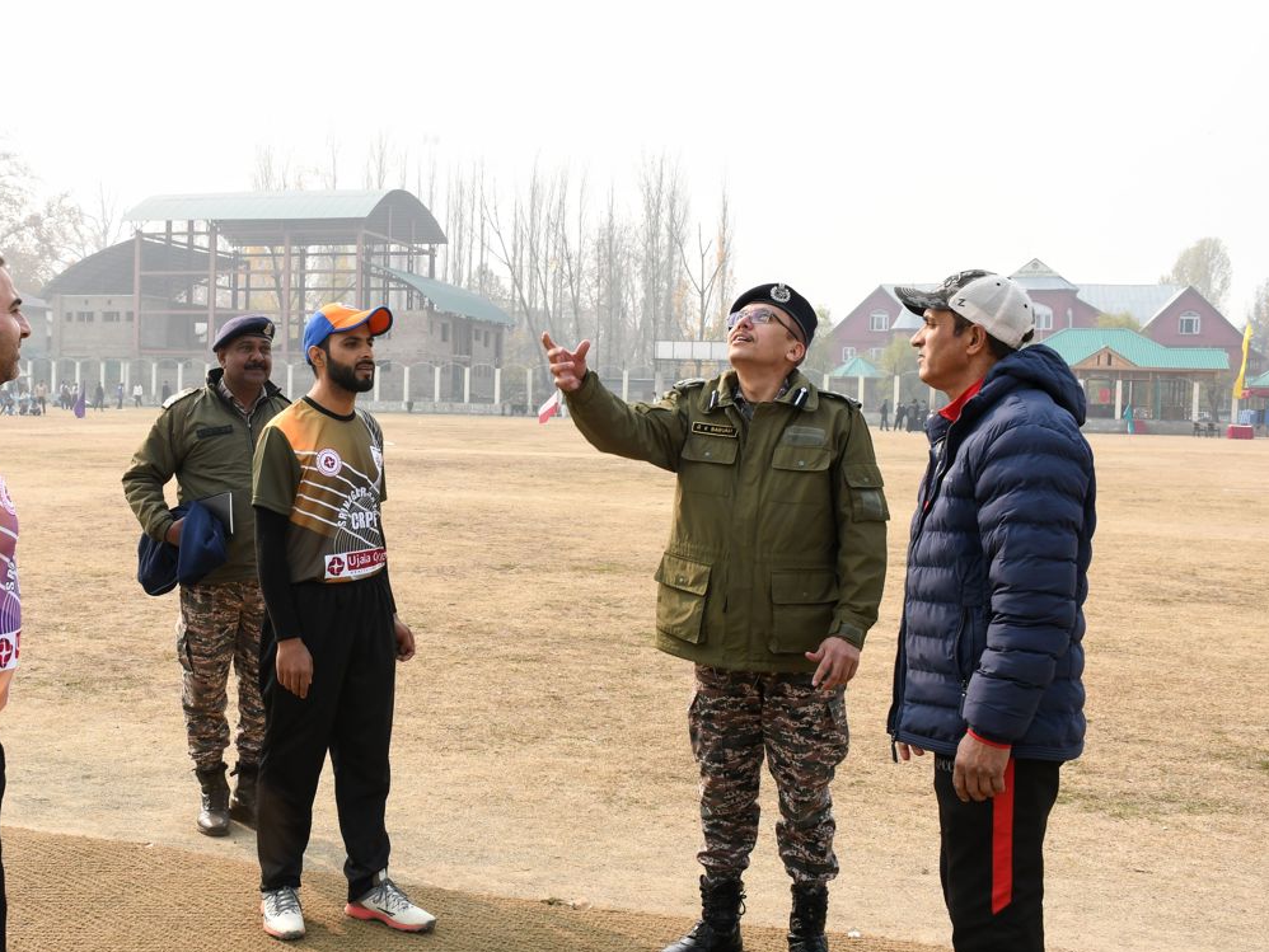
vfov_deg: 36.8
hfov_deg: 47.1
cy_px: 442
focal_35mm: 39
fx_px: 1430
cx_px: 431
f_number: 9
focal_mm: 20
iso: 320
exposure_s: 1/320
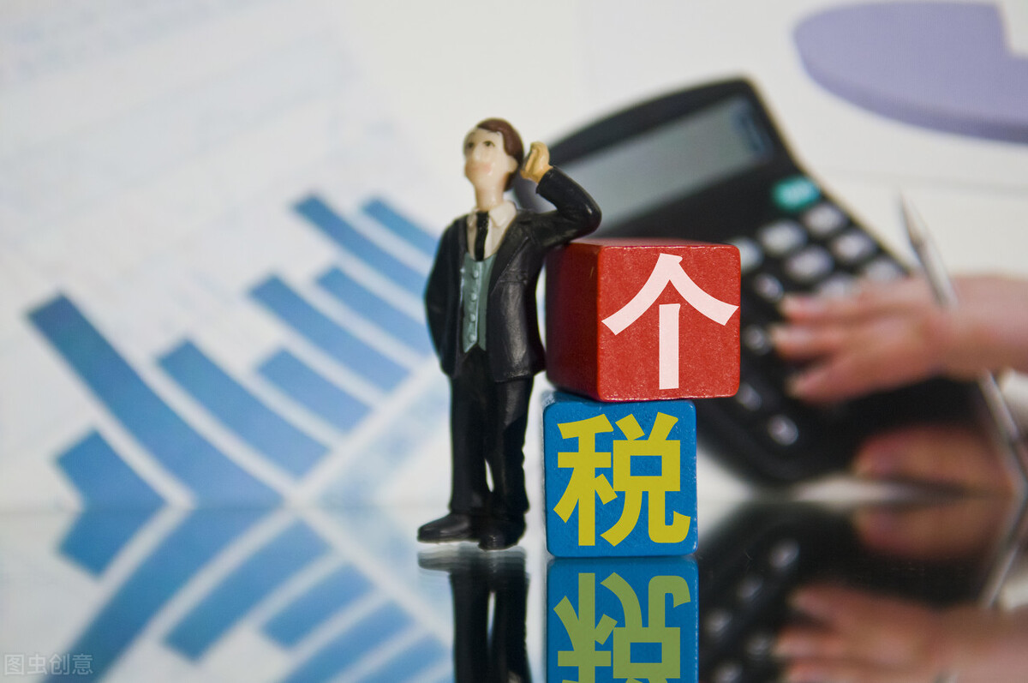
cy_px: 342
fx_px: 2139
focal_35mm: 75
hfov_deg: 27.0
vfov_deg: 18.1
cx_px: 514
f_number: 2.8
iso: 1000
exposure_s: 1/160
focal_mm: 50
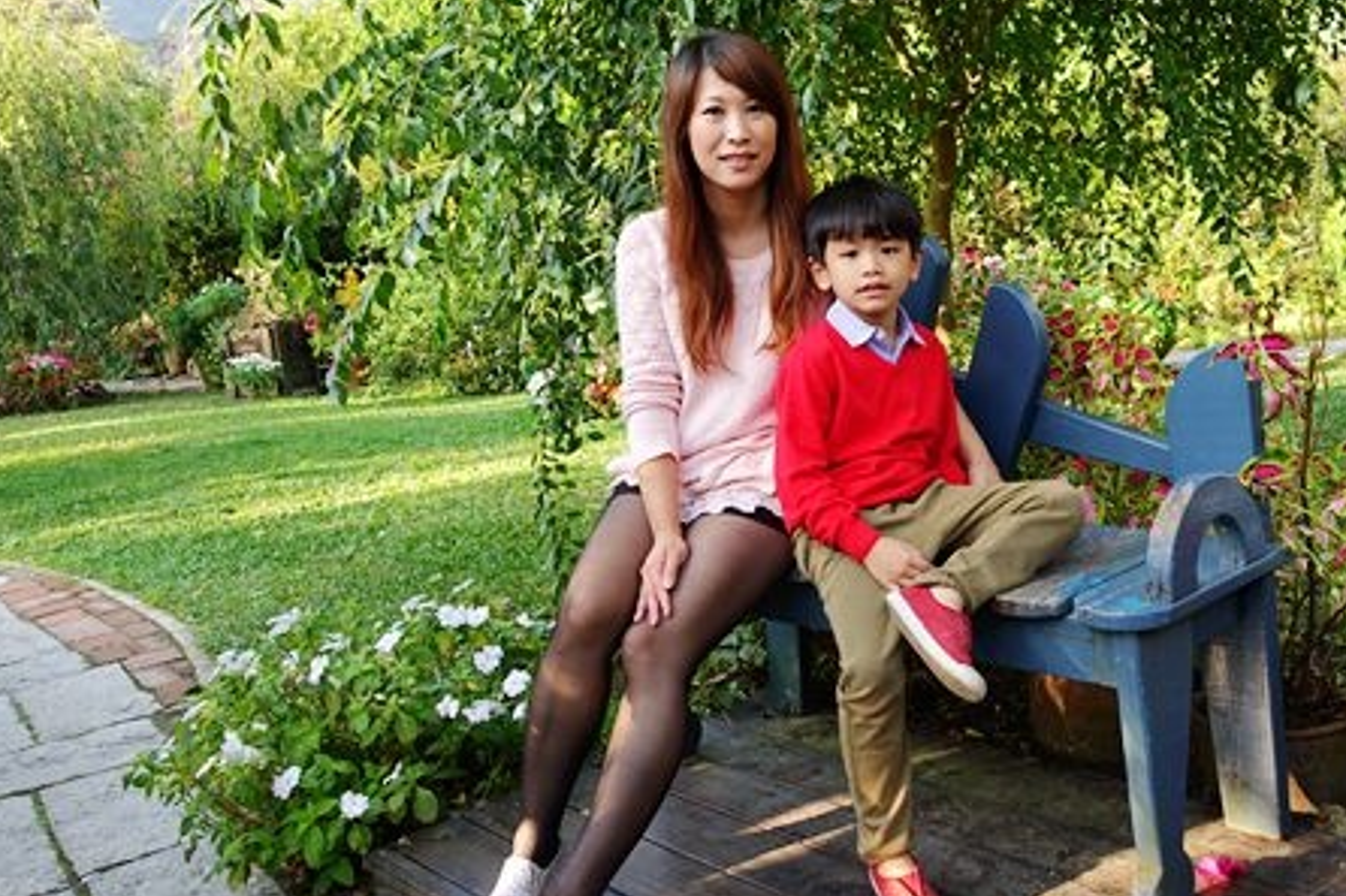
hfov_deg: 54.3
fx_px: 1308
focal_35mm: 35
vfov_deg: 37.8
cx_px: 770
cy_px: 418
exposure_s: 1/80
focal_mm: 8.8
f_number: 2.8
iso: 125
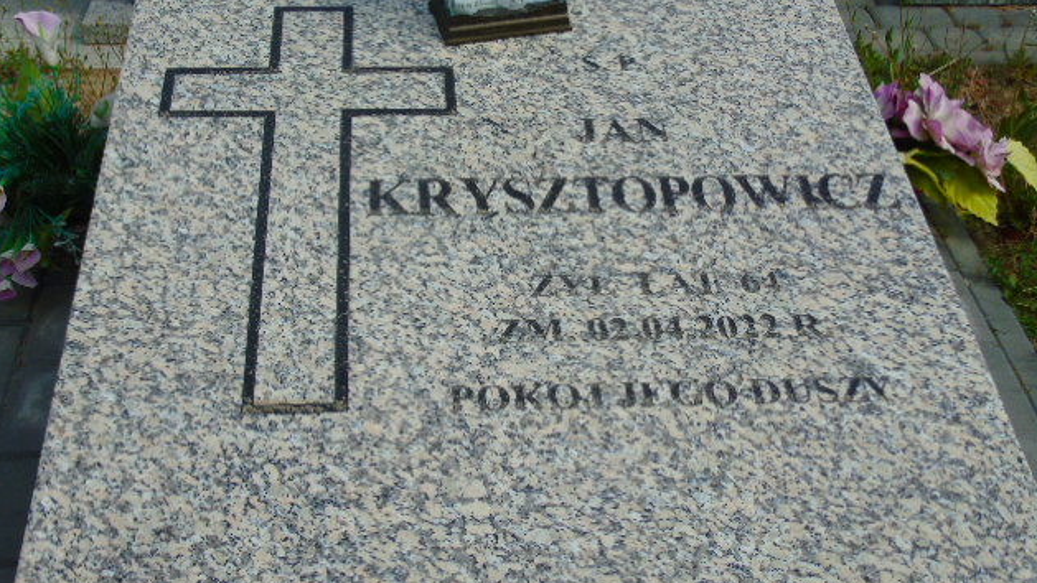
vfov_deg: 23.5
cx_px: 513
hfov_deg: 40.6
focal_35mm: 51
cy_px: 328
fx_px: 1403
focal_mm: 8.2
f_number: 4.1
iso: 80
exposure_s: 1/1250
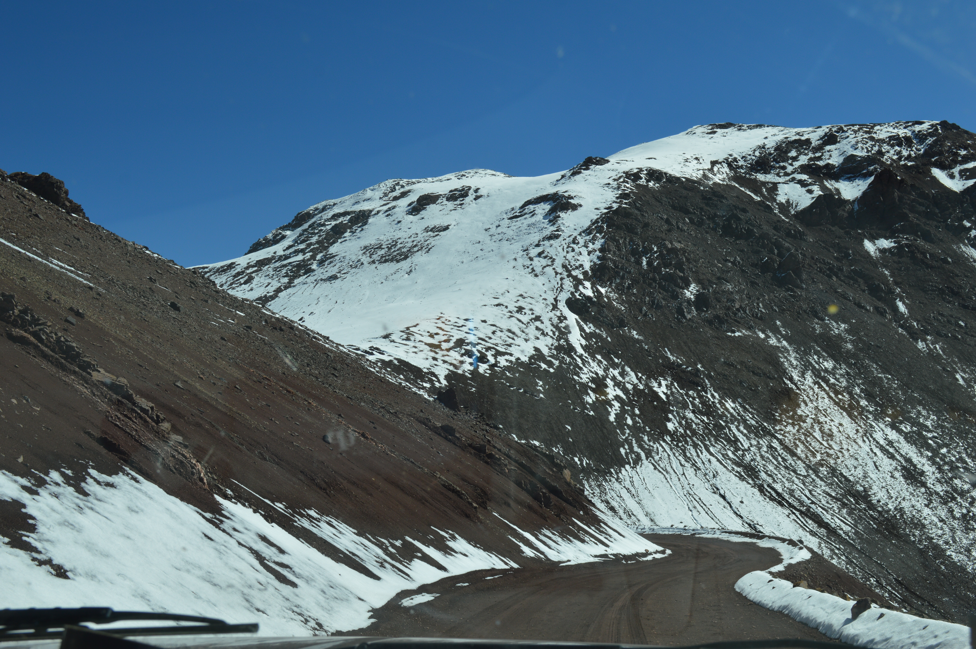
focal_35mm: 42
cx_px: 488
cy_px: 324
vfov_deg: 31.8
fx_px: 1138
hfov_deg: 46.4
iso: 100
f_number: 9
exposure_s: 1/320
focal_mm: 28
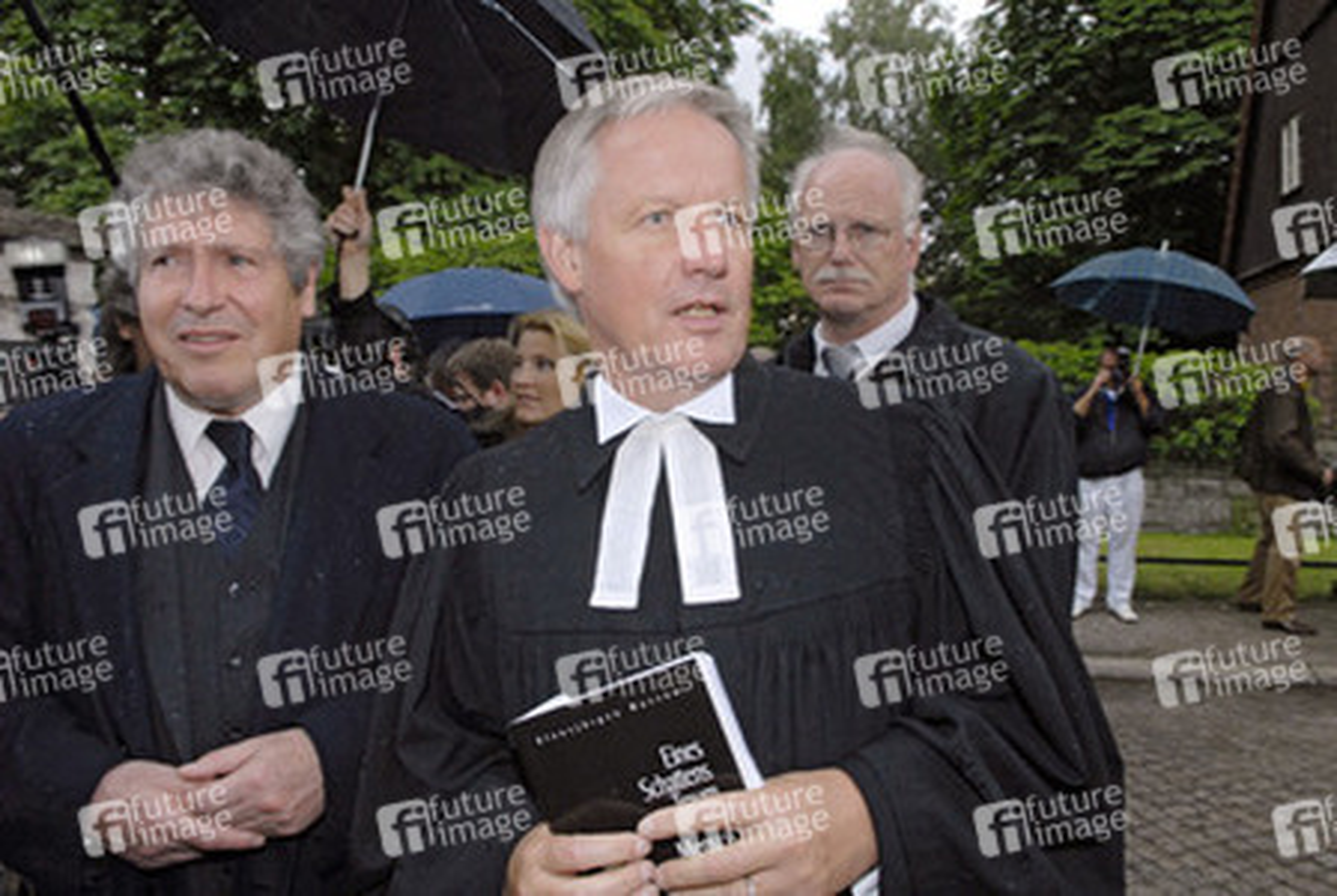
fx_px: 948
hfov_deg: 70.4
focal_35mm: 26
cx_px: 668
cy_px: 448
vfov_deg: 50.5
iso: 400
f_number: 7.1
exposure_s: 1/80
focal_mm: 17
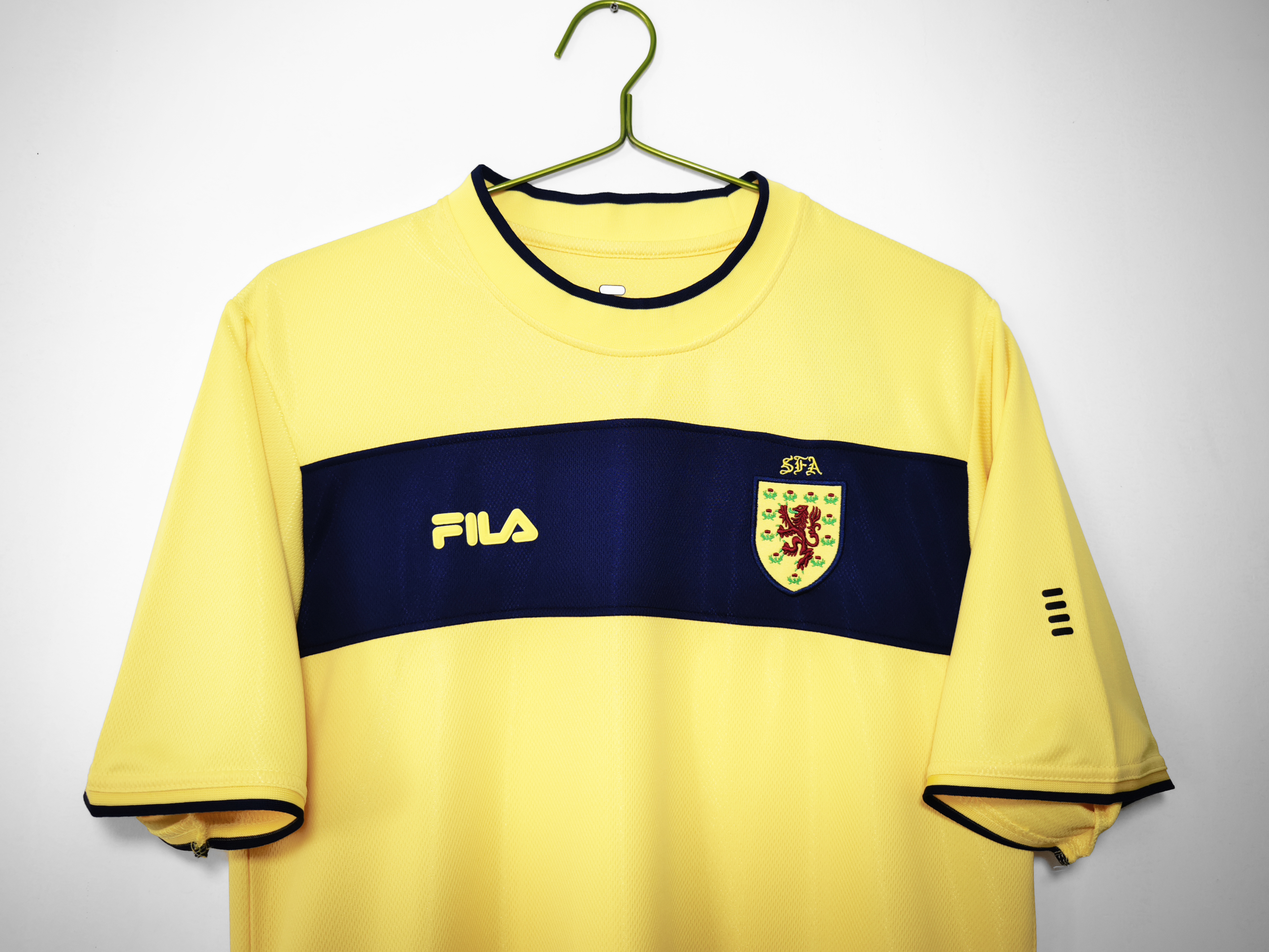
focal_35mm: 23
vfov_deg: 58.9
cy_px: 476
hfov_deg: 73.9
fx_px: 843
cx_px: 634
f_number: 1.75
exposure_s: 1/100
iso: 222
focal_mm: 8.67
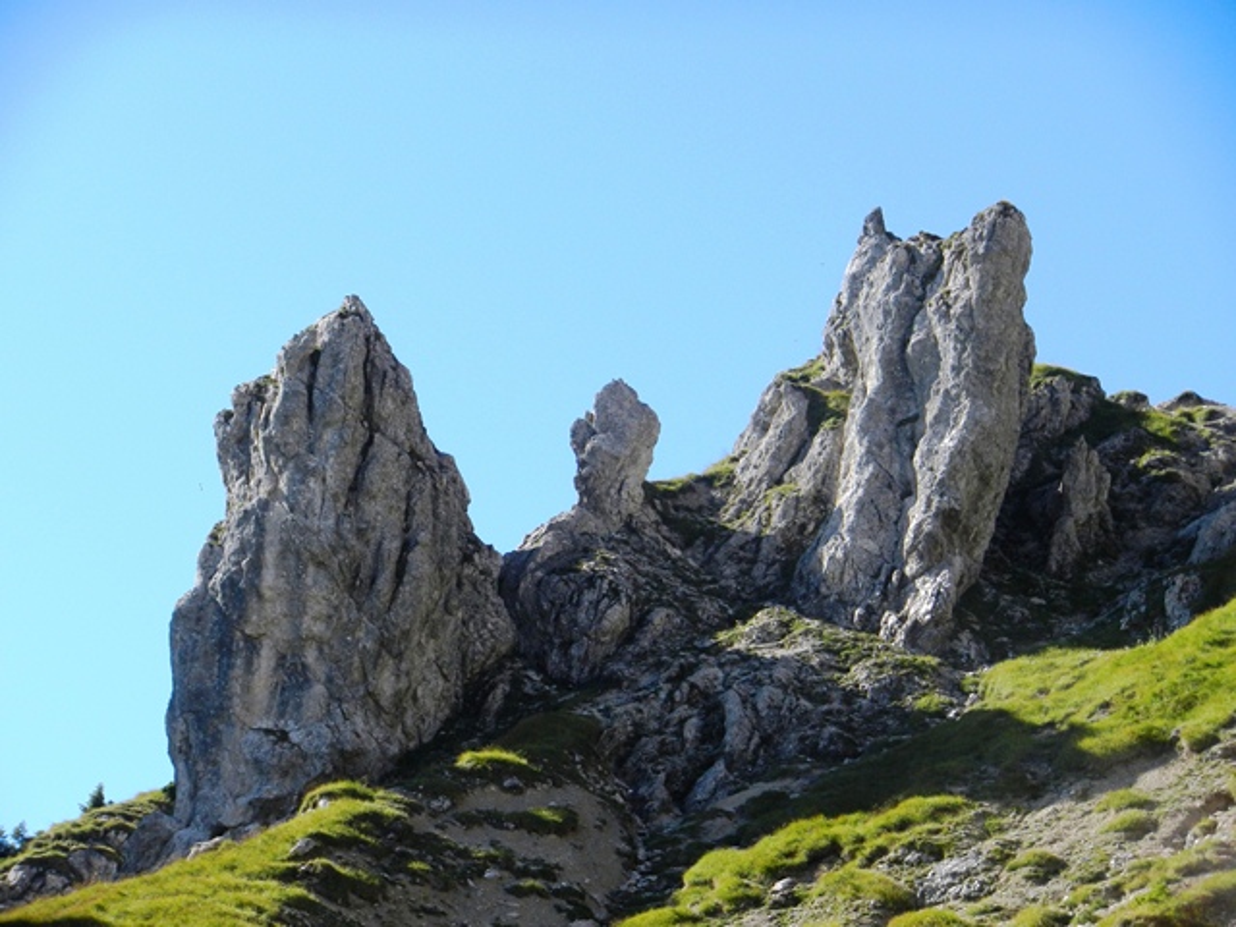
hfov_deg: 13.7
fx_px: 5142
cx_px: 618
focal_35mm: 144
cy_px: 464
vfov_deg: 10.3
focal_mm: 25.9
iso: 160
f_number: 5.2
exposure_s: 1/400
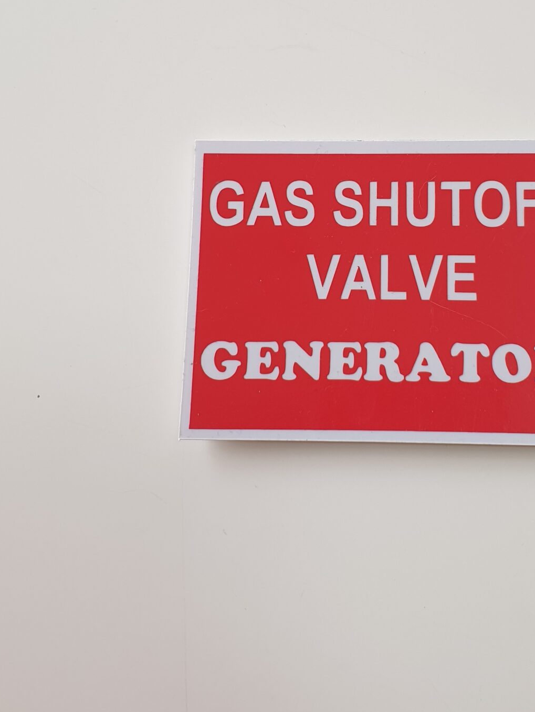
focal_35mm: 49
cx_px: 370
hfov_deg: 29.4
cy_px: 196
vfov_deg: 38.1
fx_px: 1009
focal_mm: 4.3
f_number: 2.4
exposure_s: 1/50
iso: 80
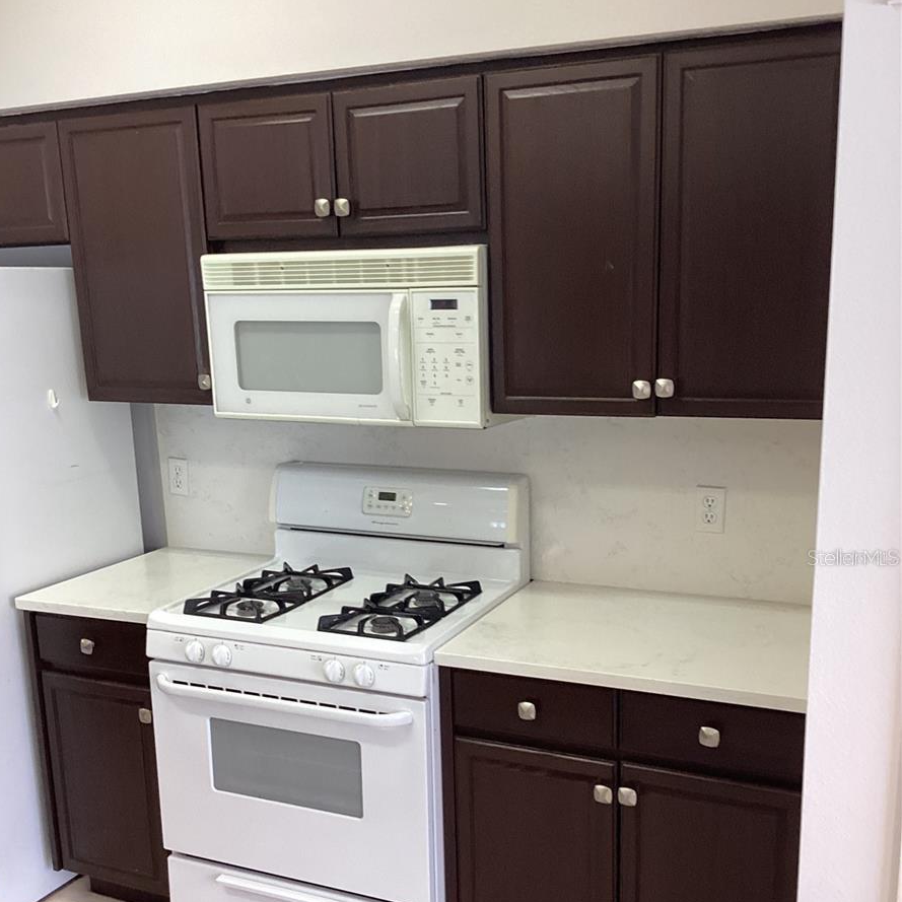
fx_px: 1091
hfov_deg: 44.9
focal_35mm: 37
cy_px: 557
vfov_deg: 44.6
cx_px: 446
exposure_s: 1/60
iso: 125
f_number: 2.4
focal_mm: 3.3
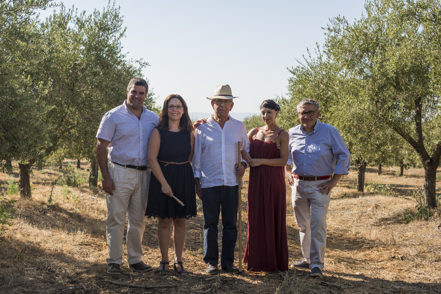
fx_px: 613
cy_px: 147
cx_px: 220
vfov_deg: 27.0
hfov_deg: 39.6
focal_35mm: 50
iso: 100
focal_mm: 50
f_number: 5
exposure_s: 1/400
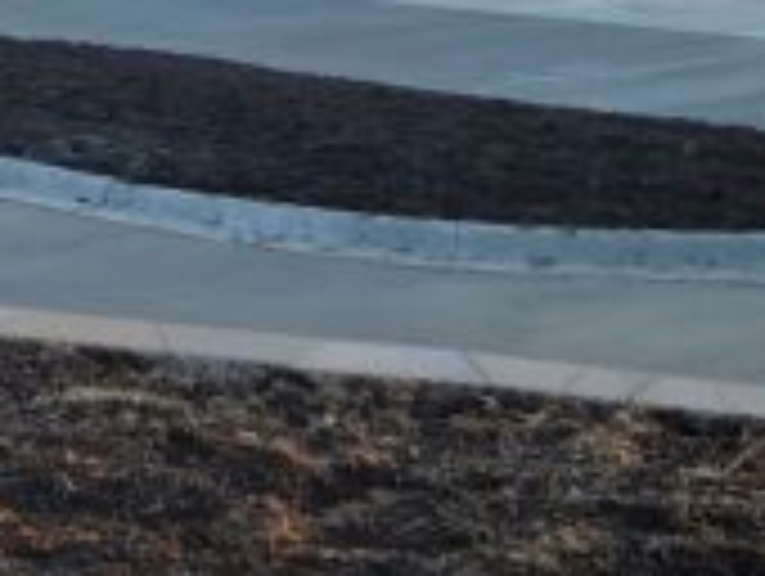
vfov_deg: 13.6
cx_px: -158
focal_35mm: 107
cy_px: -18
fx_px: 2368
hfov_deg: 17.5
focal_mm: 5.9
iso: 25
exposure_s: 1/133
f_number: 2
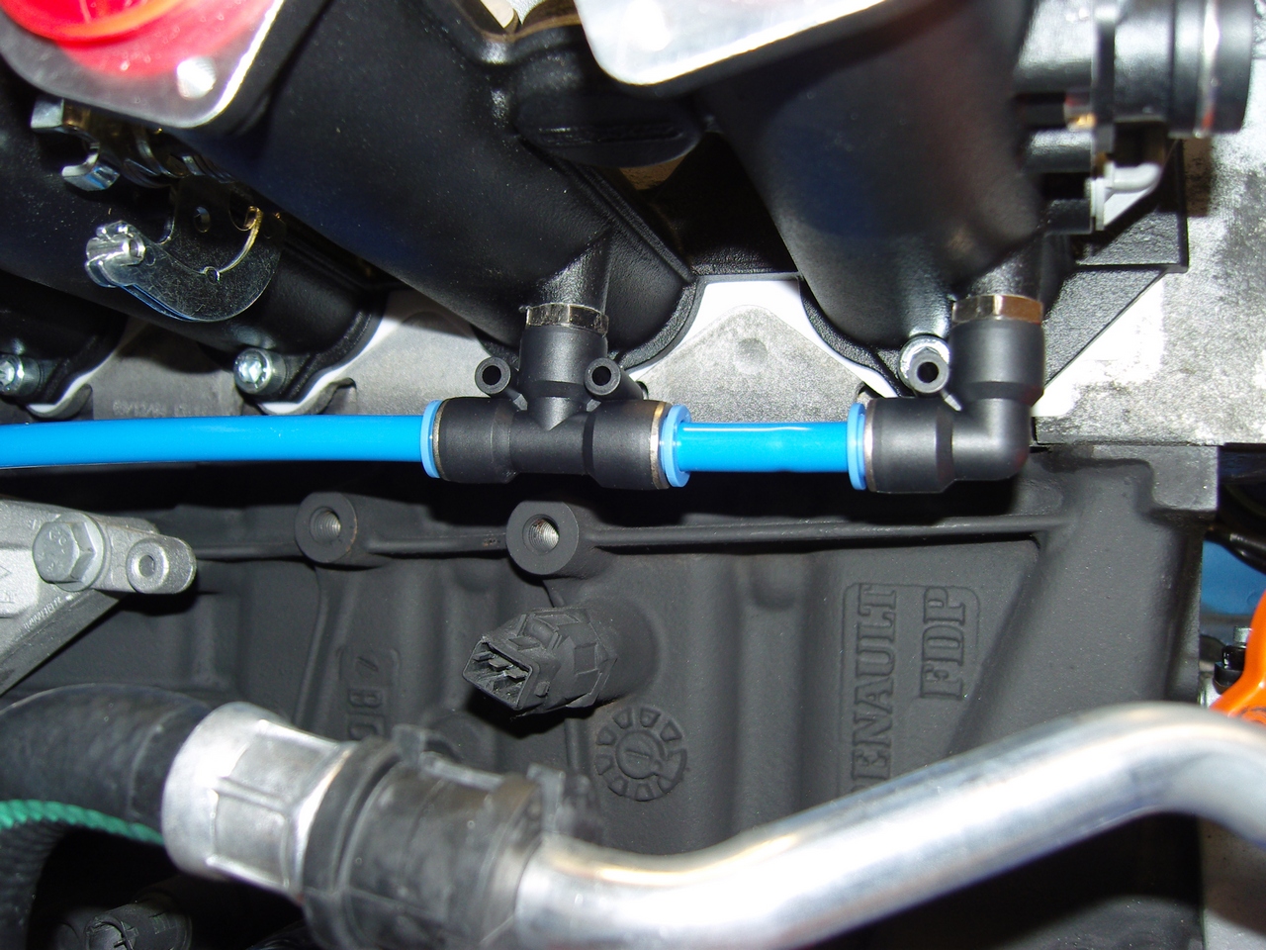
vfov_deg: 41.8
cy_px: 475
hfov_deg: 54.0
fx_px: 1243
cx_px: 633
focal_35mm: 34
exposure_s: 1/40
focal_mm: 7.3
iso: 100
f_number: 2.8
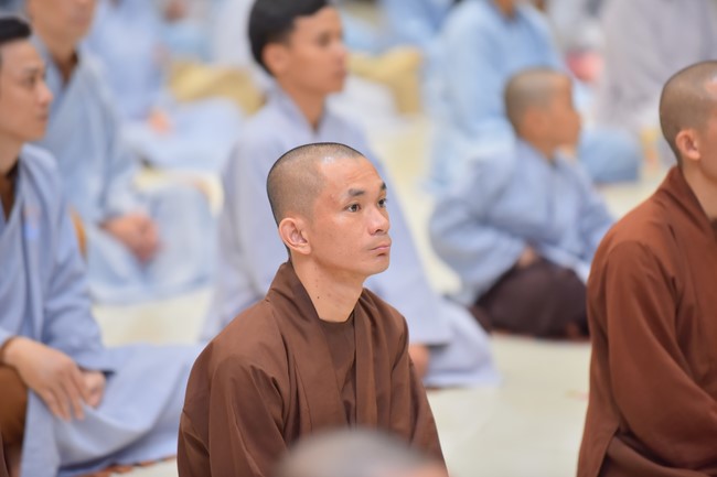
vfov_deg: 6.9
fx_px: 3982
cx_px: 358
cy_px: 238
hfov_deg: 10.3
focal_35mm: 200
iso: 800
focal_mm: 200
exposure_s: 1/125
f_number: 2.8
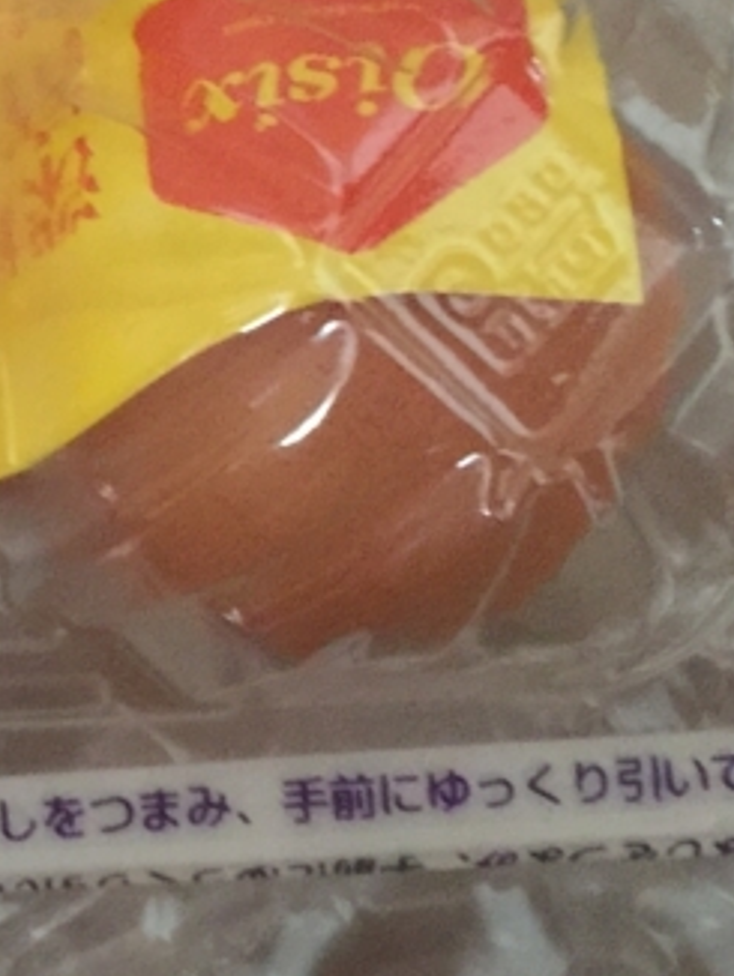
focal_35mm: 91
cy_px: 105
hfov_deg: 14.8
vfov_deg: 21.1
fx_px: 2569
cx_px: -446
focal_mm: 4.15
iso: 125
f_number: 2.2
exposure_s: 1/4
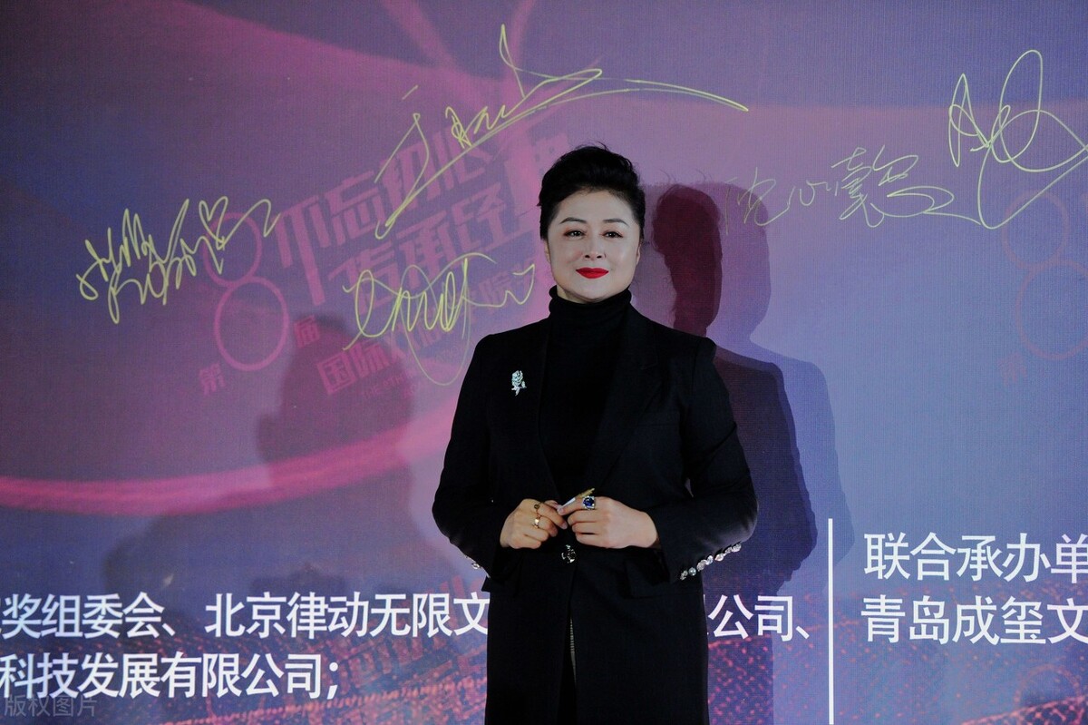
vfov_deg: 8.3
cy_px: 362
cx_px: 544
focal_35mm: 165
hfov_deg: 12.5
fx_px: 4984
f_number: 3.2
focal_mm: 165
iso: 6400
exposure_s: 1/1000
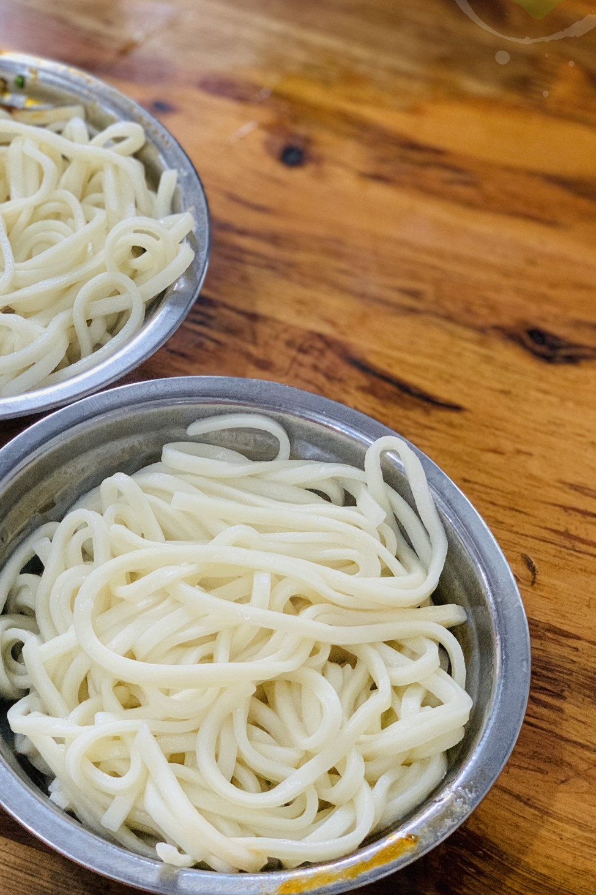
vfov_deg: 27.3
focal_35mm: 74
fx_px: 1838
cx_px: 142
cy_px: 440
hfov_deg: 18.3
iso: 200
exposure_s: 1/60
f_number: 2.4
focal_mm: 6
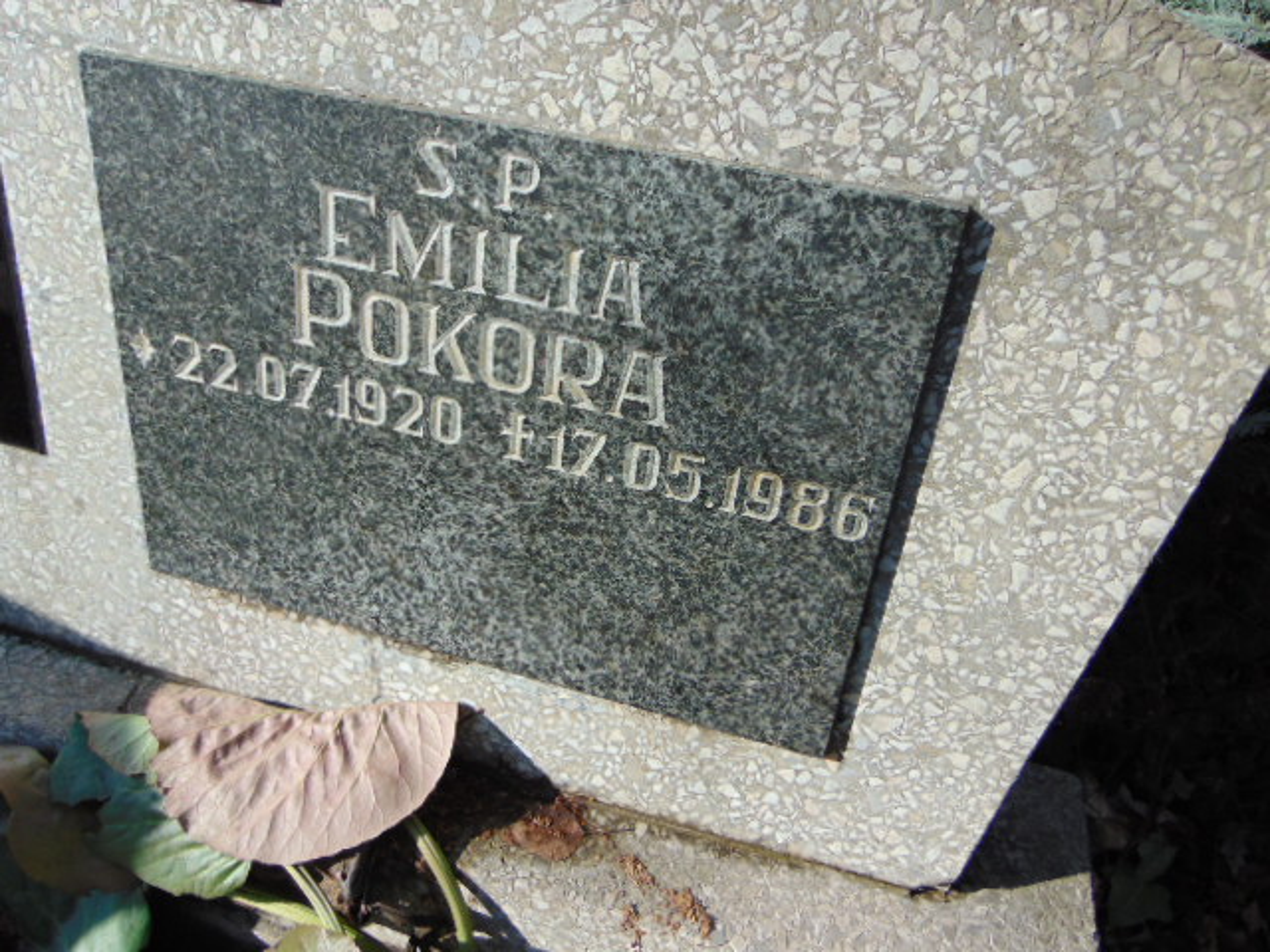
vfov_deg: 46.8
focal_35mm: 30
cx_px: 635
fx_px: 1101
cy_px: 476
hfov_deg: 60.0
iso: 80
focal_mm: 5.4
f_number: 3.1
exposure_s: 1/640
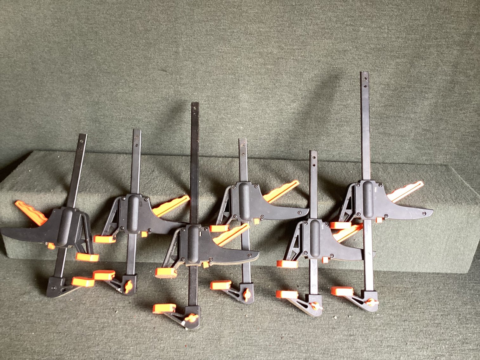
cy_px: 180
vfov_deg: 45.4
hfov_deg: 58.3
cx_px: 240
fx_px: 430
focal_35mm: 31
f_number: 2.4
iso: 160
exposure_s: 1/50
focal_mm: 3.3
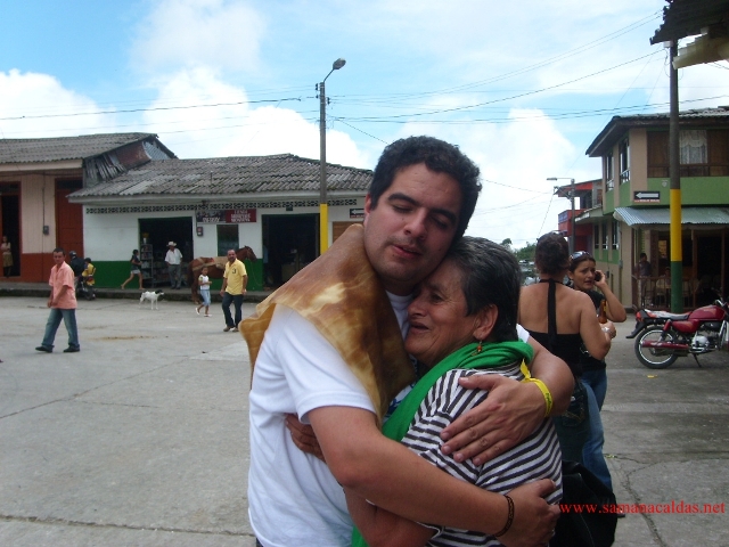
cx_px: 364
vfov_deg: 40.7
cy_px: 274
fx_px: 737
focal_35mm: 35
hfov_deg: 52.6
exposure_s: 1/218
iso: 50
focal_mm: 5.8
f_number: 7.1
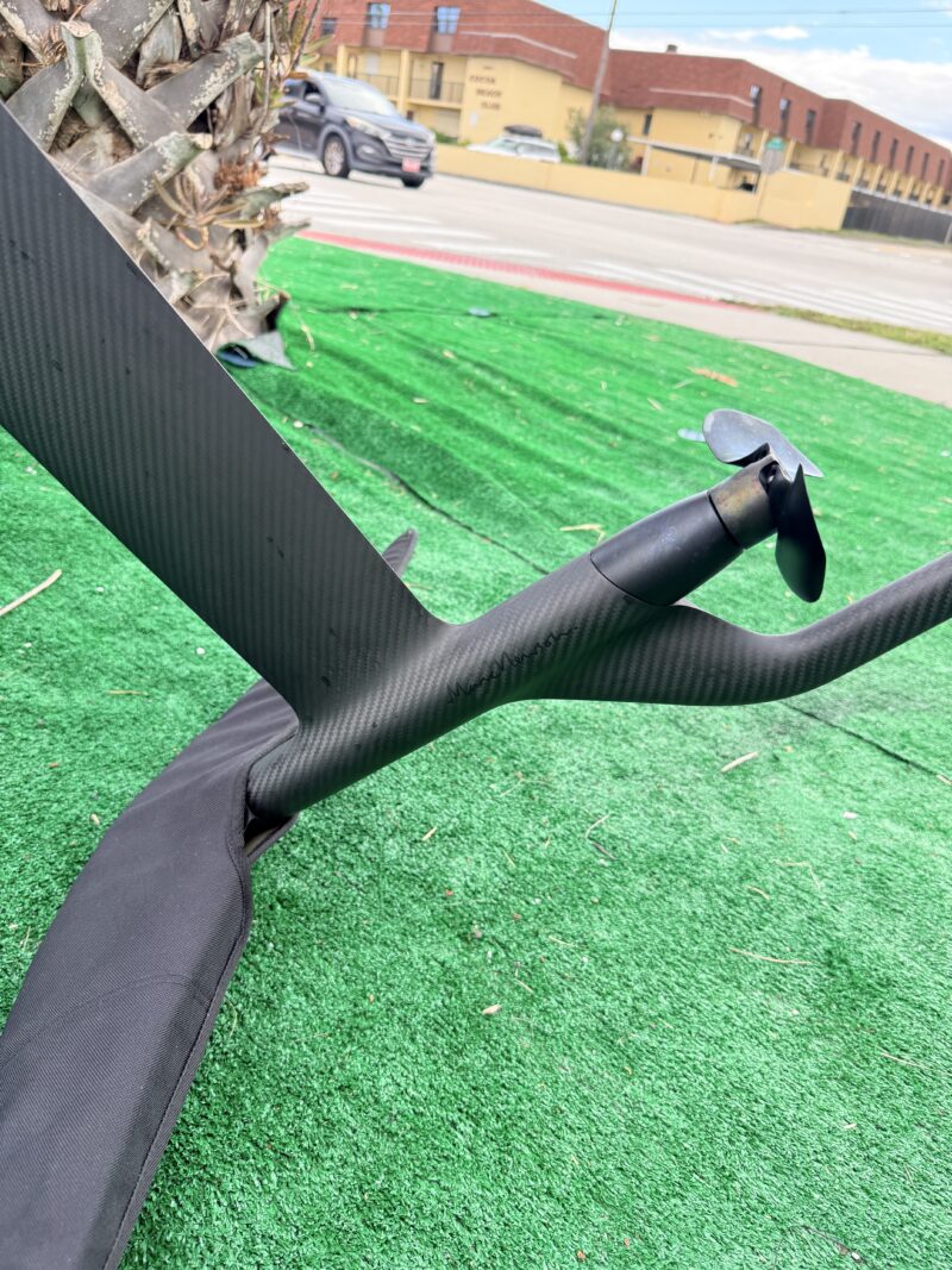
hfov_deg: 56.8
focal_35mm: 24
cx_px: 476
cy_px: 635
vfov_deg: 71.6
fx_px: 880
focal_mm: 6.76
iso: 100
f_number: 1.78
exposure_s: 1/336
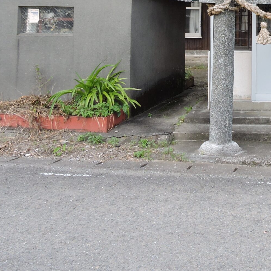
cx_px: 288
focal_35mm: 55
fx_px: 487
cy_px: 10
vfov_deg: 29.4
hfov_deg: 28.6
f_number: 3.3
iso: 100
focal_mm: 4.3
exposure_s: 1/400
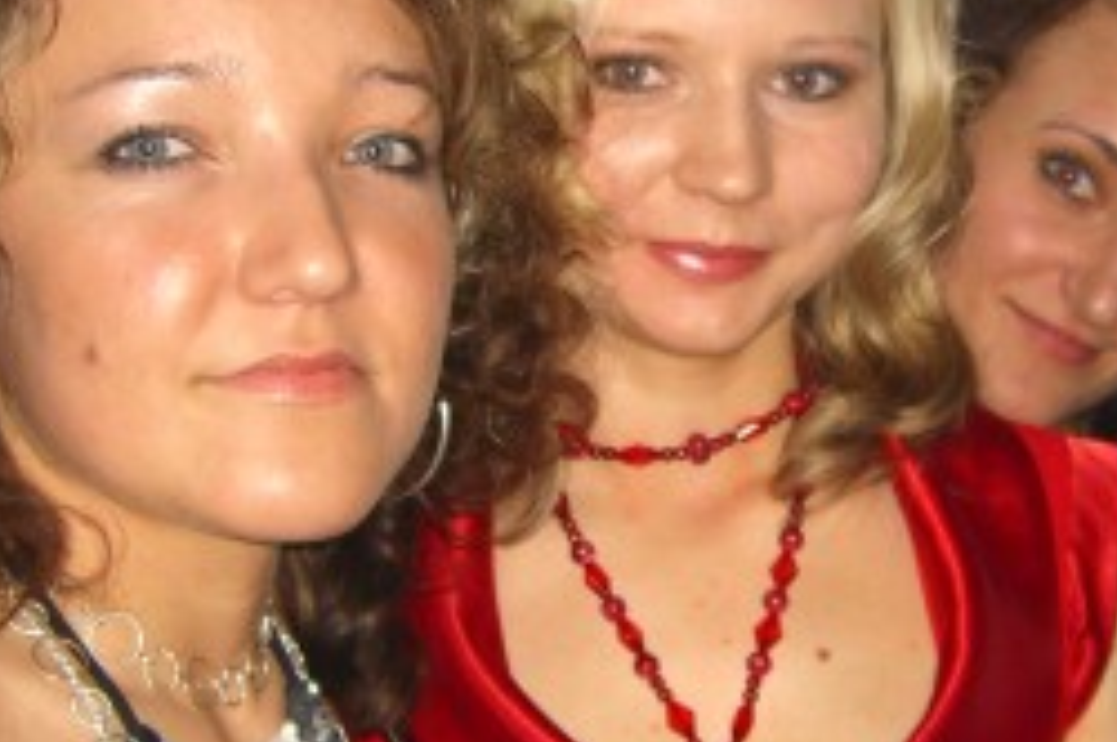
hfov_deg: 21.3
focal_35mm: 95
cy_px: 429
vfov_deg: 14.4
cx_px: 827
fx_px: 2944
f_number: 2.8
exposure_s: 1/60
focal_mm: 7.9
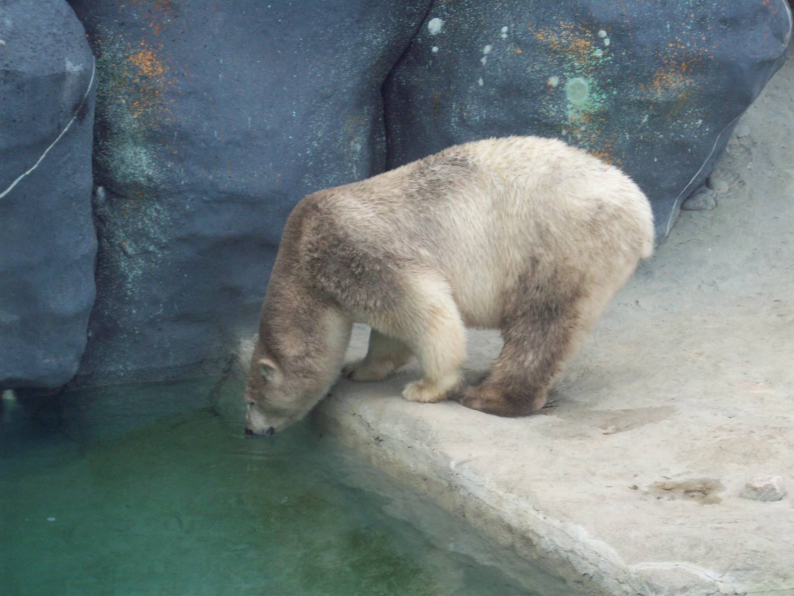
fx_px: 2546
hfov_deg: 17.7
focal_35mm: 111
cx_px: 397
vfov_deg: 13.3
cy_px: 298
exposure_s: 1/121
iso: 80
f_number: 5.2
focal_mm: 18.6
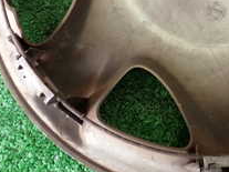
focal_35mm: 87
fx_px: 575
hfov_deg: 21.7
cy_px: -30
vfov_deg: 16.3
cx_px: 227
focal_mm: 5.4
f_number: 2.3
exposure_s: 1/40
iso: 200
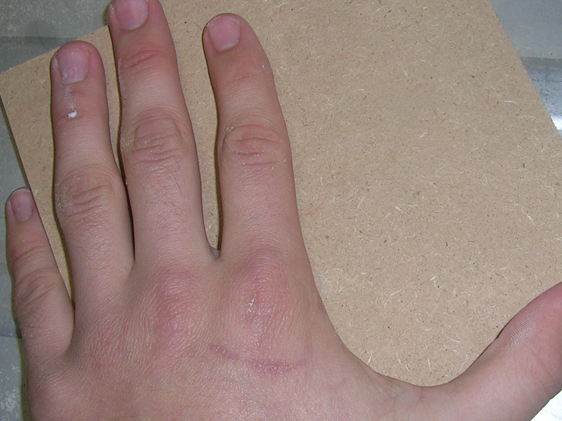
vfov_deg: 25.6
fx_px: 925
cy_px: 199
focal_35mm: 57
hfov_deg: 33.6
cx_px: 352
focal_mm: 5.4
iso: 50
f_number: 4.8
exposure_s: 1/60.1
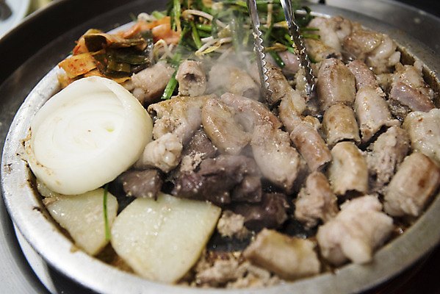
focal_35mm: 55
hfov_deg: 36.2
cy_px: 147
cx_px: 220
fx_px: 673
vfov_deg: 24.6
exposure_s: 1/125
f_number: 4
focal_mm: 55
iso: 1600
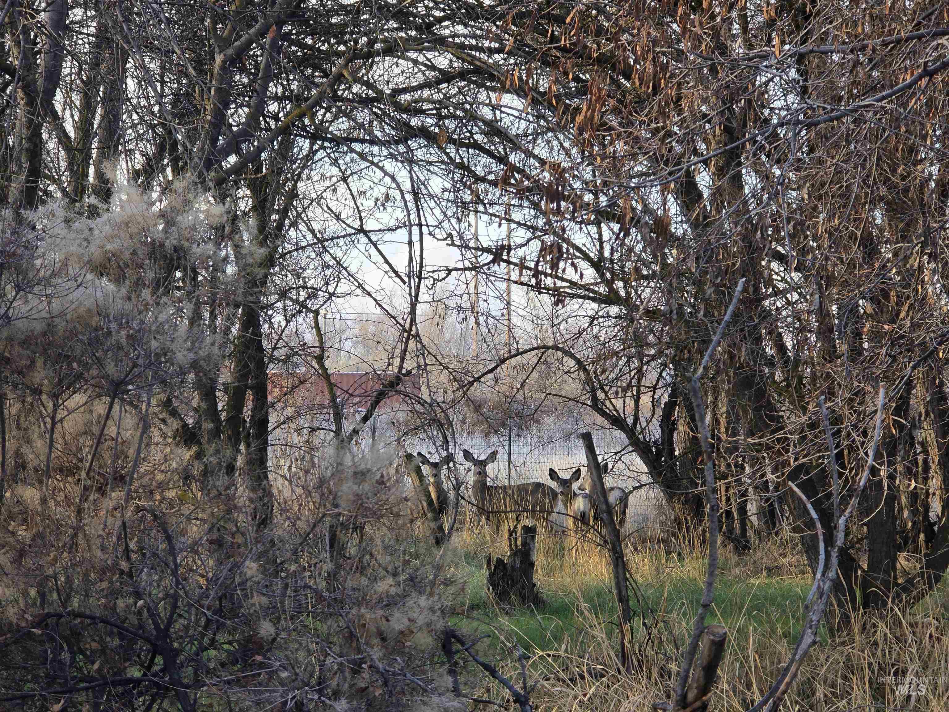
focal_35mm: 115
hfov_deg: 17.1
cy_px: 356
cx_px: 474
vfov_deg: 12.9
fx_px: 3153
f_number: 3.4
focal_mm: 18.6
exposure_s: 1/120
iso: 50
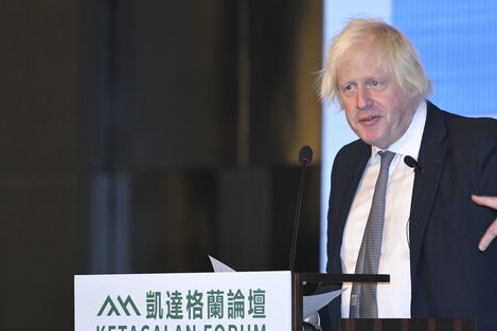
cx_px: 303
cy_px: 188
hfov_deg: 4.7
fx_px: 6007
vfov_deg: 3.2
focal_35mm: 435
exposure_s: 1/250
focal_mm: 340
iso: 4000
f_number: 5.3
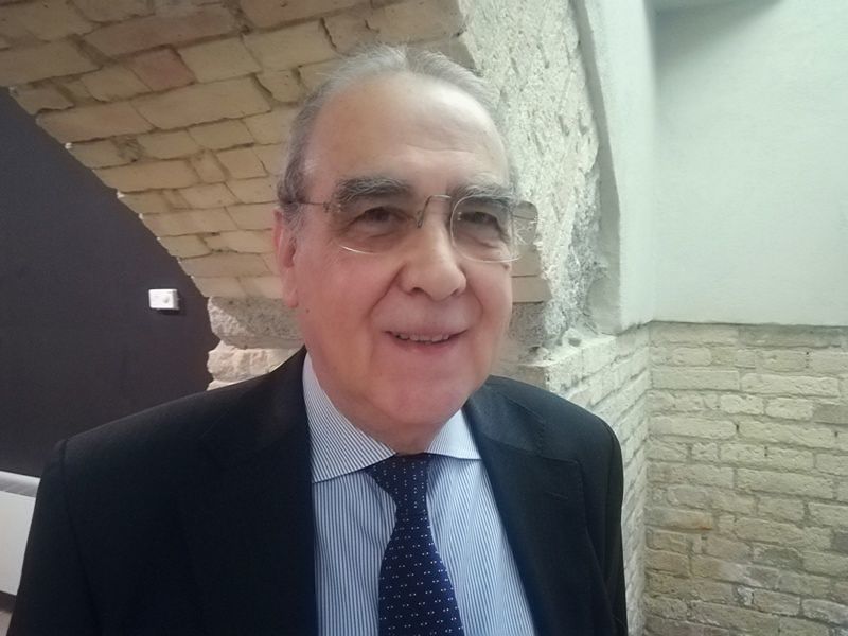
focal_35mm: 26
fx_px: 637
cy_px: 318
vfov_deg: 53.1
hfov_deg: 67.3
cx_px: 424
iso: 1600
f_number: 2.2
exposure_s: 1/14.3
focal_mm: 3.83
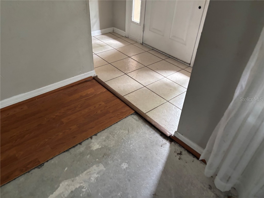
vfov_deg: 53.1
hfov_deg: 67.3
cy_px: 99
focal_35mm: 26
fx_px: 198
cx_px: 132
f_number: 1.6
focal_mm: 5.96
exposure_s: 1/60
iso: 400
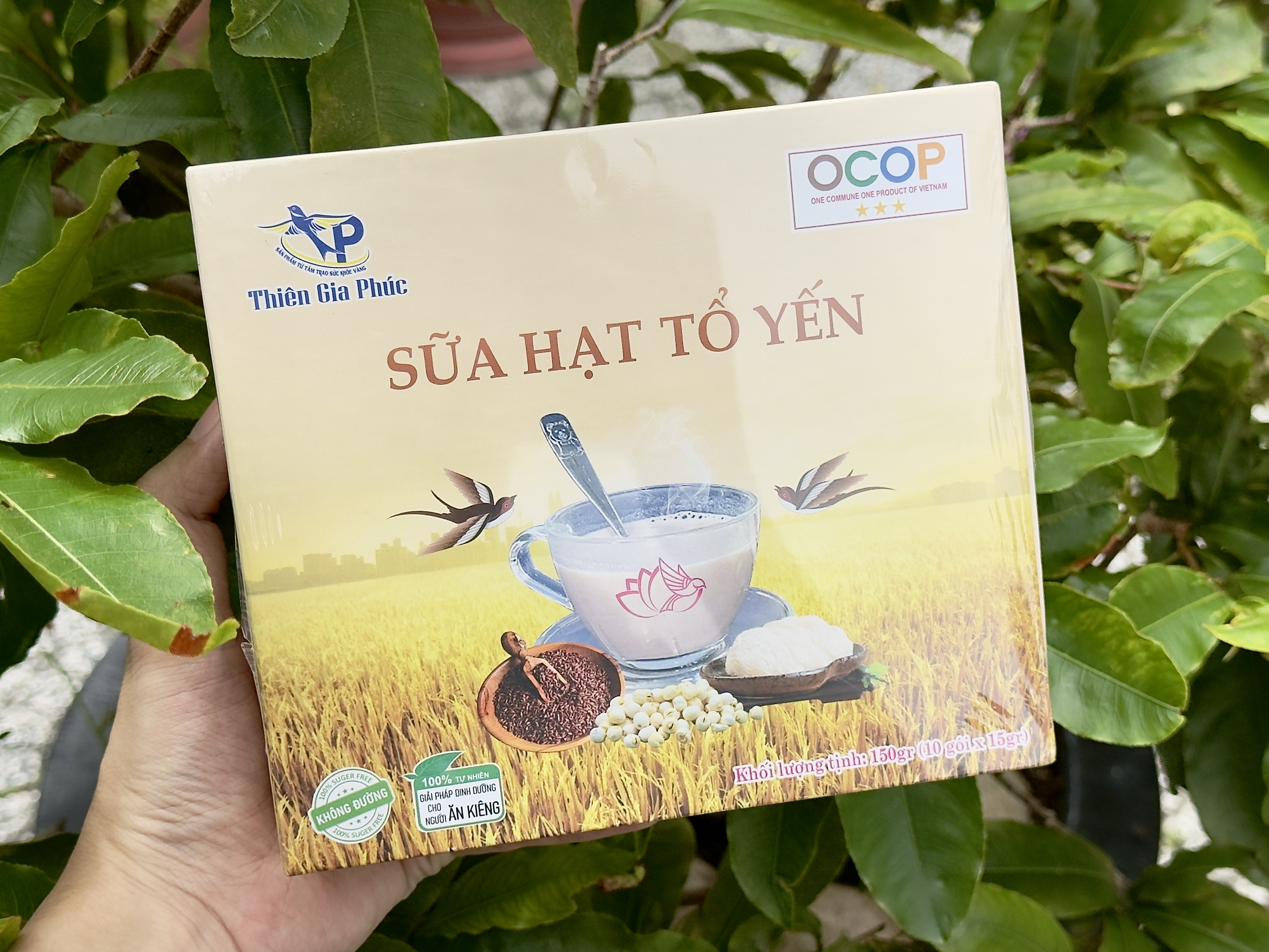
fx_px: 1760
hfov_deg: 39.7
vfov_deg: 30.3
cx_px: 634
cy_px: 476
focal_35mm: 48
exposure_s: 1/3096
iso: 64
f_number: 1.78
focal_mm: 6.76
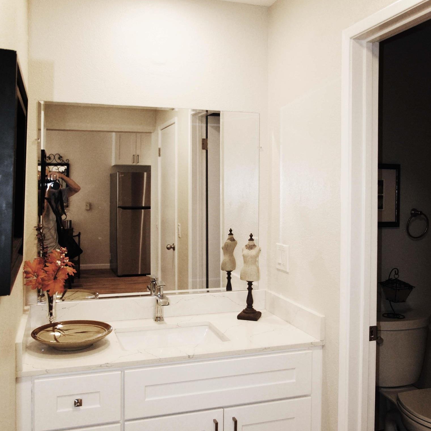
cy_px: 263
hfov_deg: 52.5
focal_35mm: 31
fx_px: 437
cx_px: 214
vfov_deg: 52.1
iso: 500
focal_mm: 16
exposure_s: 1/60
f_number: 4
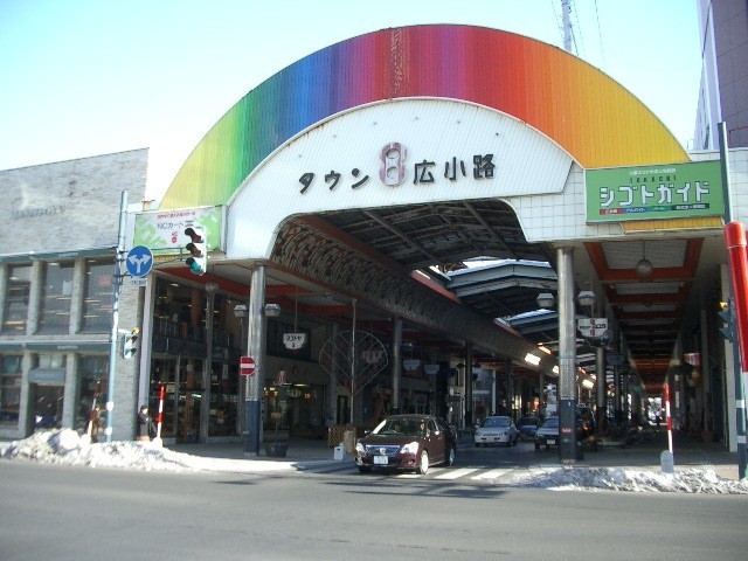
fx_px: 756
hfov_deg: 52.6
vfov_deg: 40.7
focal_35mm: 35
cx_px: 374
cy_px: 280
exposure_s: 1/250
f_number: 2.6
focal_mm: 5.8
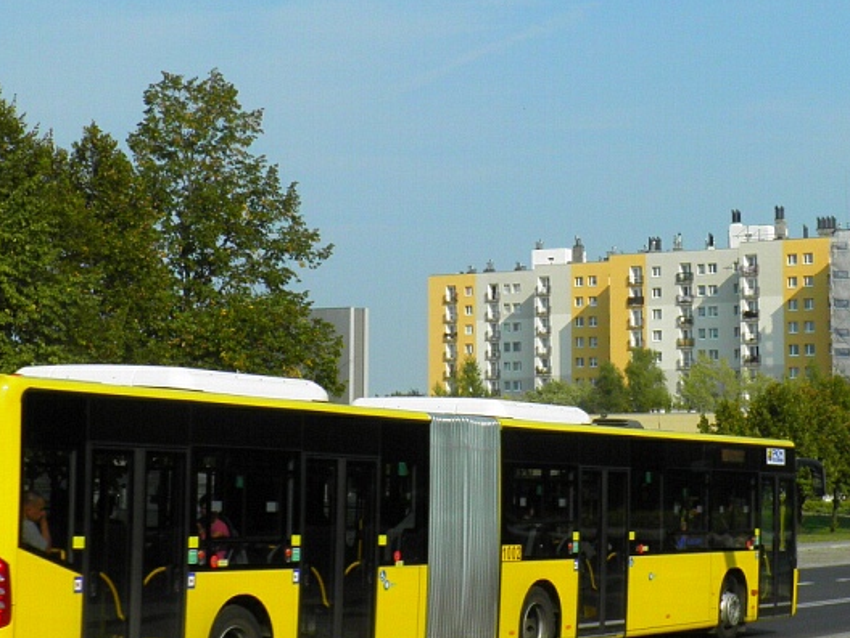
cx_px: 295
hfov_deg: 35.9
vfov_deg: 27.4
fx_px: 1301
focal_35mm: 53
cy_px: 419
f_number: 5.5
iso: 50
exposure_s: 1/320
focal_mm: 6.3
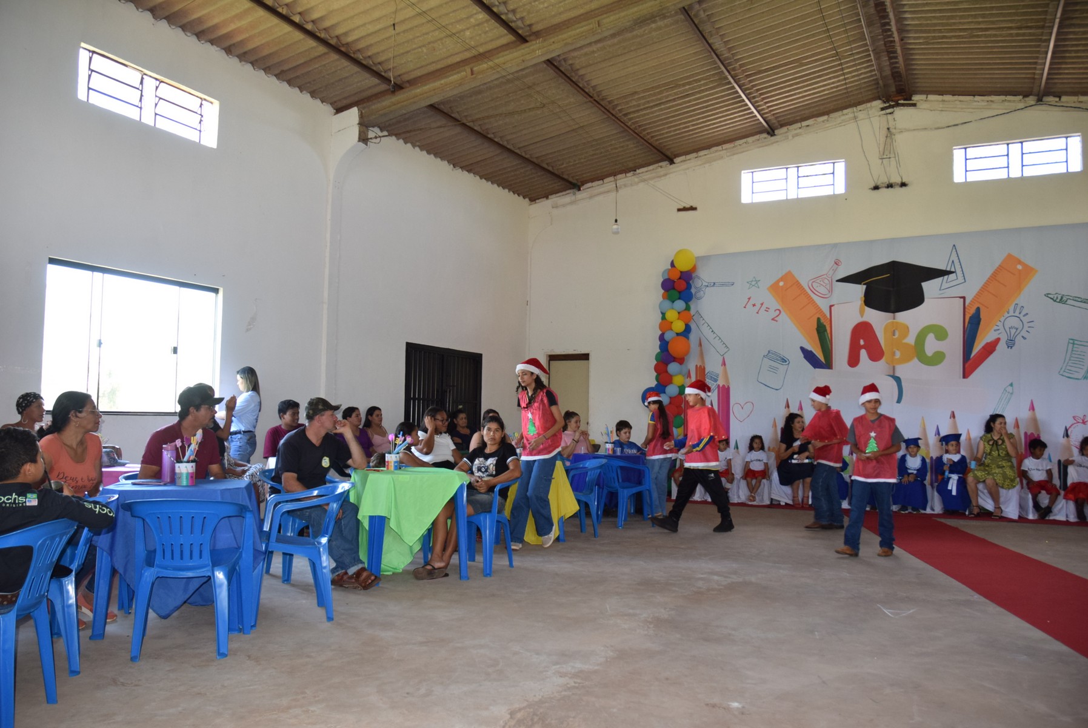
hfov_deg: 67.3
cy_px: 364
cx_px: 544
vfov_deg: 48.0
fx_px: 817
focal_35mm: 27
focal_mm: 18
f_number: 5
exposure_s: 1/100
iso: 800
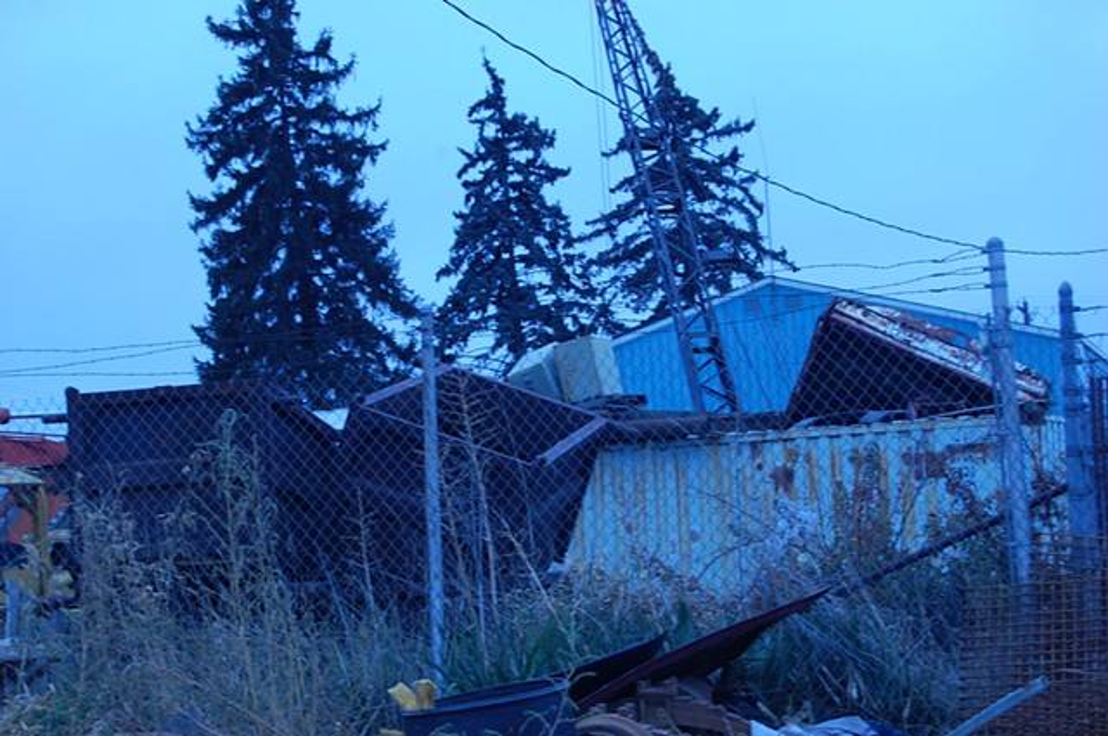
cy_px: 368
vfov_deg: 17.4
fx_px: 2398
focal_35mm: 78
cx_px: 554
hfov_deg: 26.0
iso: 200
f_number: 7.1
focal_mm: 52
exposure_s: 1/20
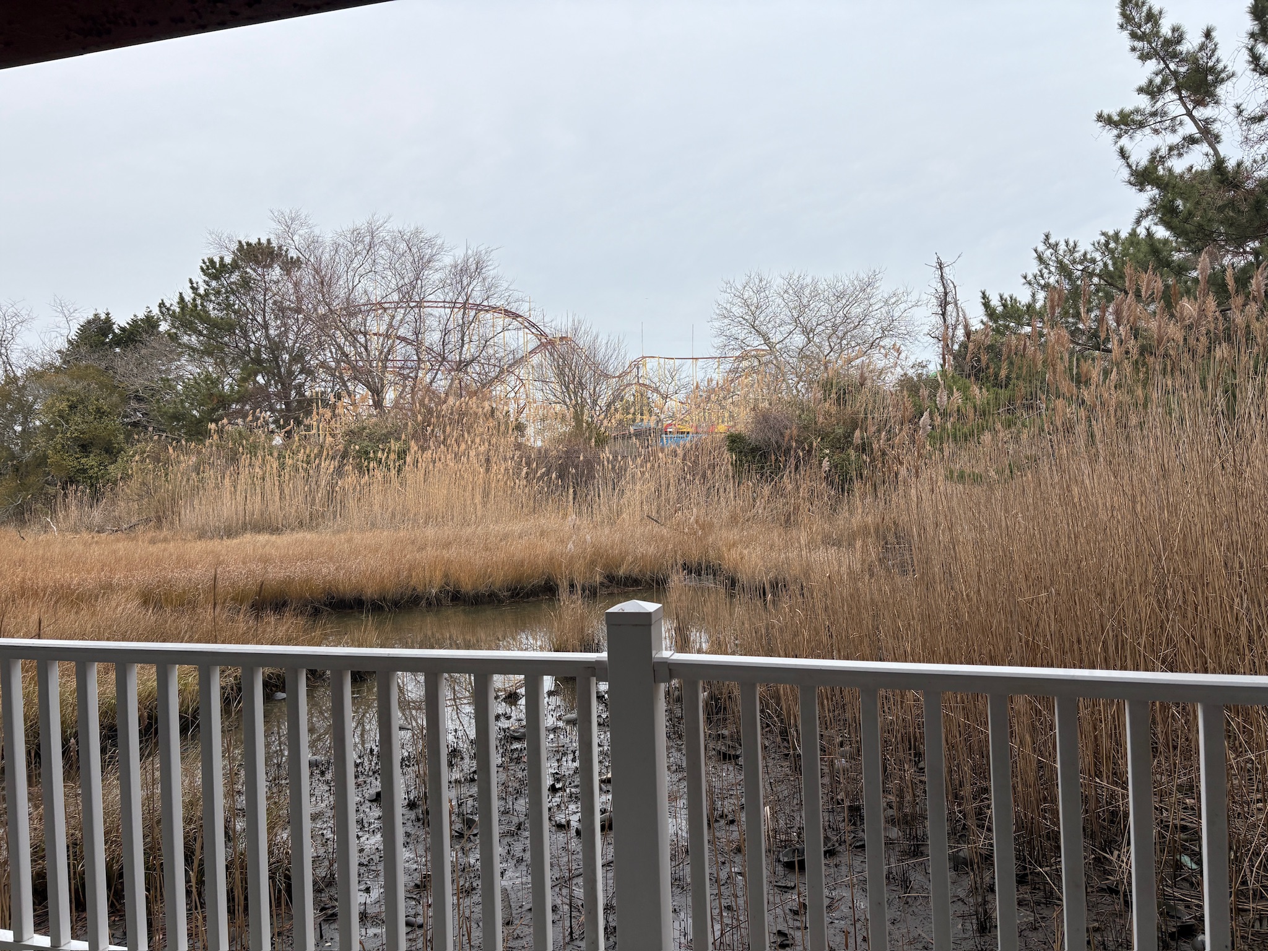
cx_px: 634
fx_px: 952
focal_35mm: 26
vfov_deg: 53.1
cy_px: 476
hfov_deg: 67.3
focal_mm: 5.96
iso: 50
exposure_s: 1/1196
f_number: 1.6
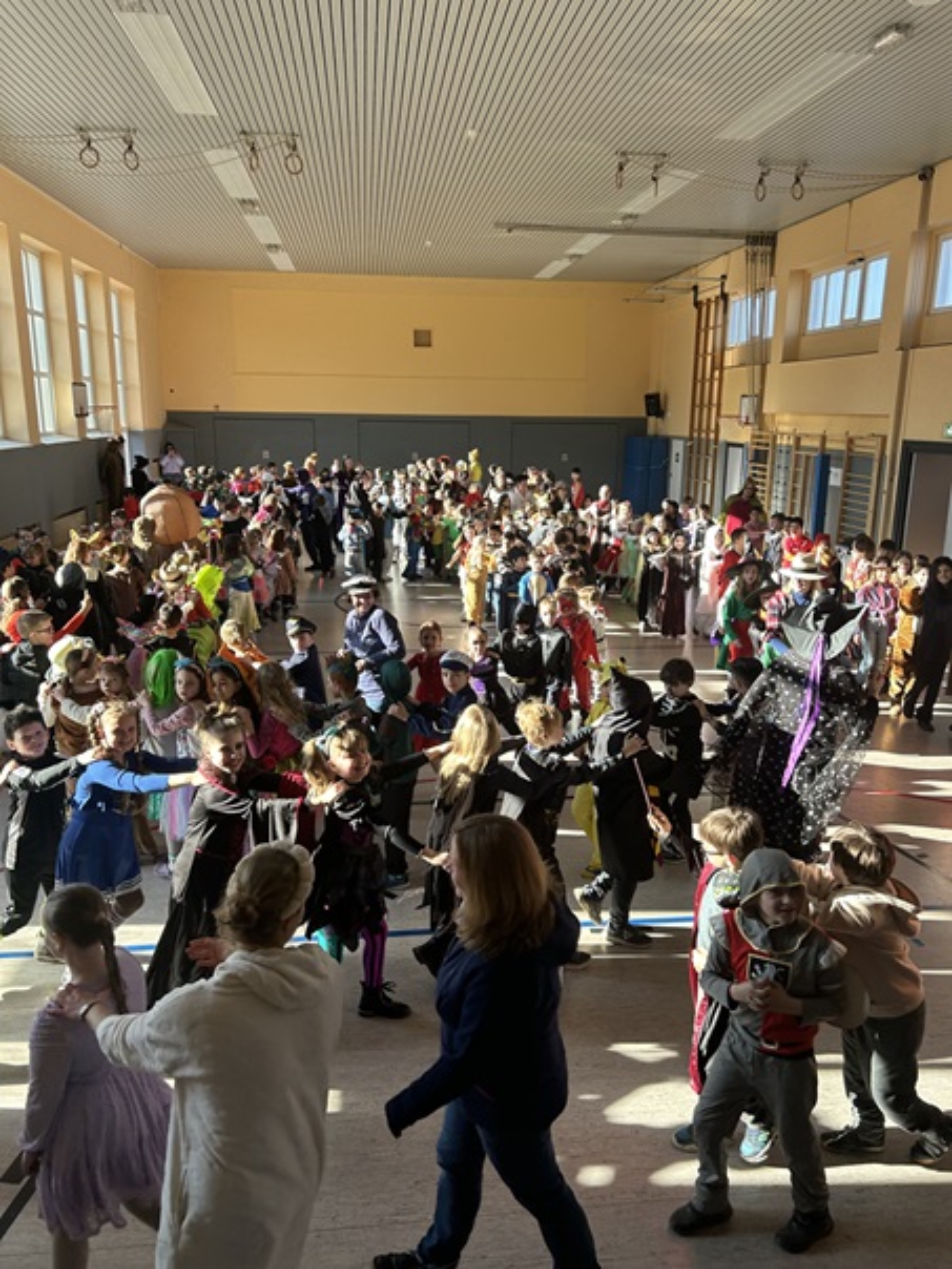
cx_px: 476
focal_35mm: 26
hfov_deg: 53.1
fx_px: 953
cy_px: 634
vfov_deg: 67.3
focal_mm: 5.7
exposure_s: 1/214
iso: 40
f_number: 1.5
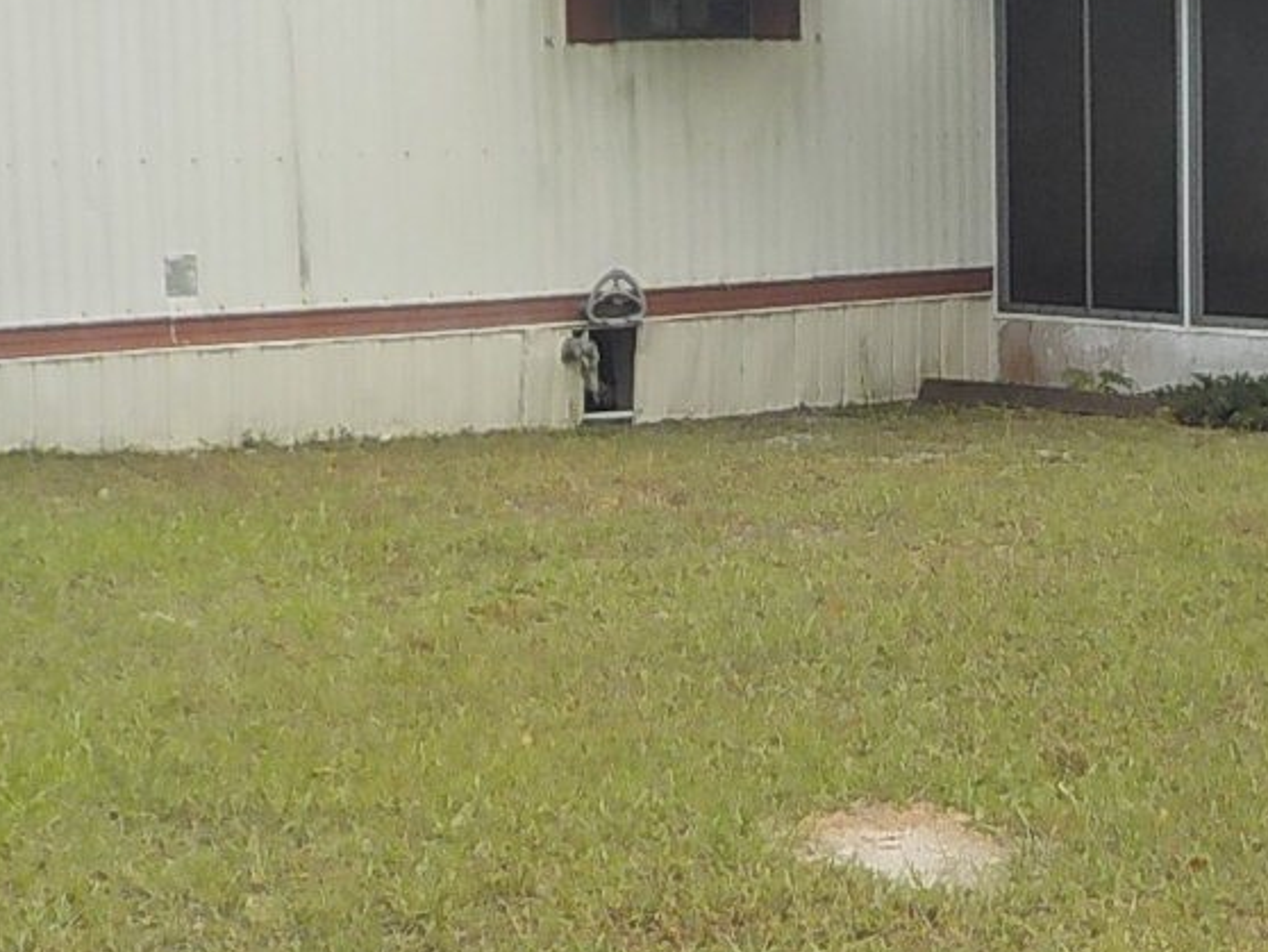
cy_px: 345
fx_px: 3152
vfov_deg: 17.2
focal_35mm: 86
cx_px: 918
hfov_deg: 22.6
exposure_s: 1/400
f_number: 3.3
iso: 125
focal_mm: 4.1
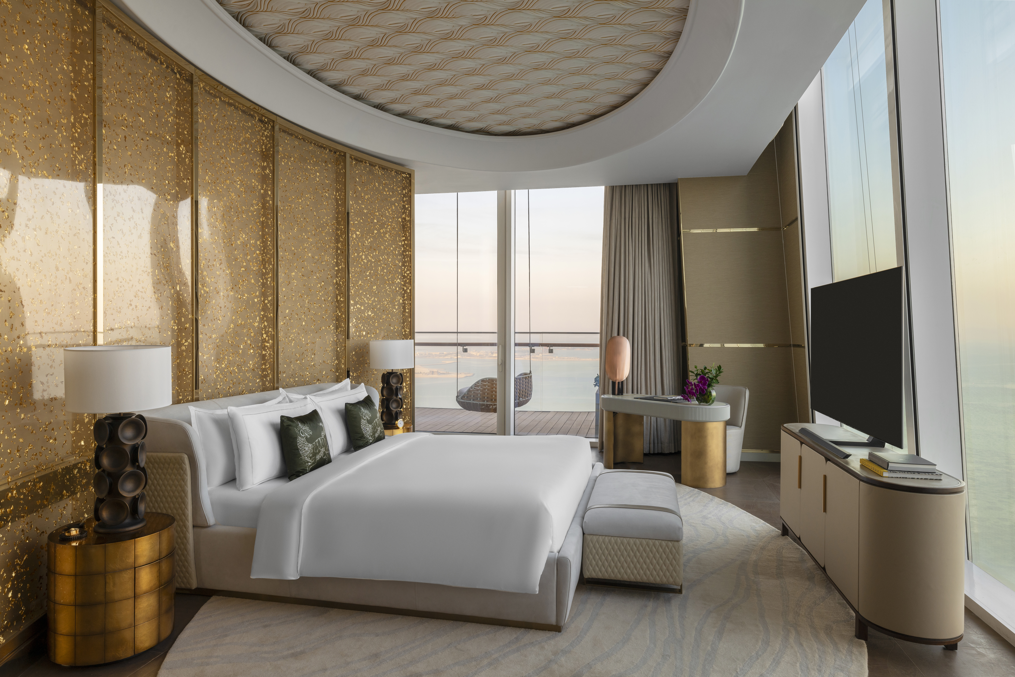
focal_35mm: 22
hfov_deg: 78.6
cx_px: 508
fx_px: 620
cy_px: 338
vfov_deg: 57.3
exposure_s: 1/5
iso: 200
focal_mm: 22
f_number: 11
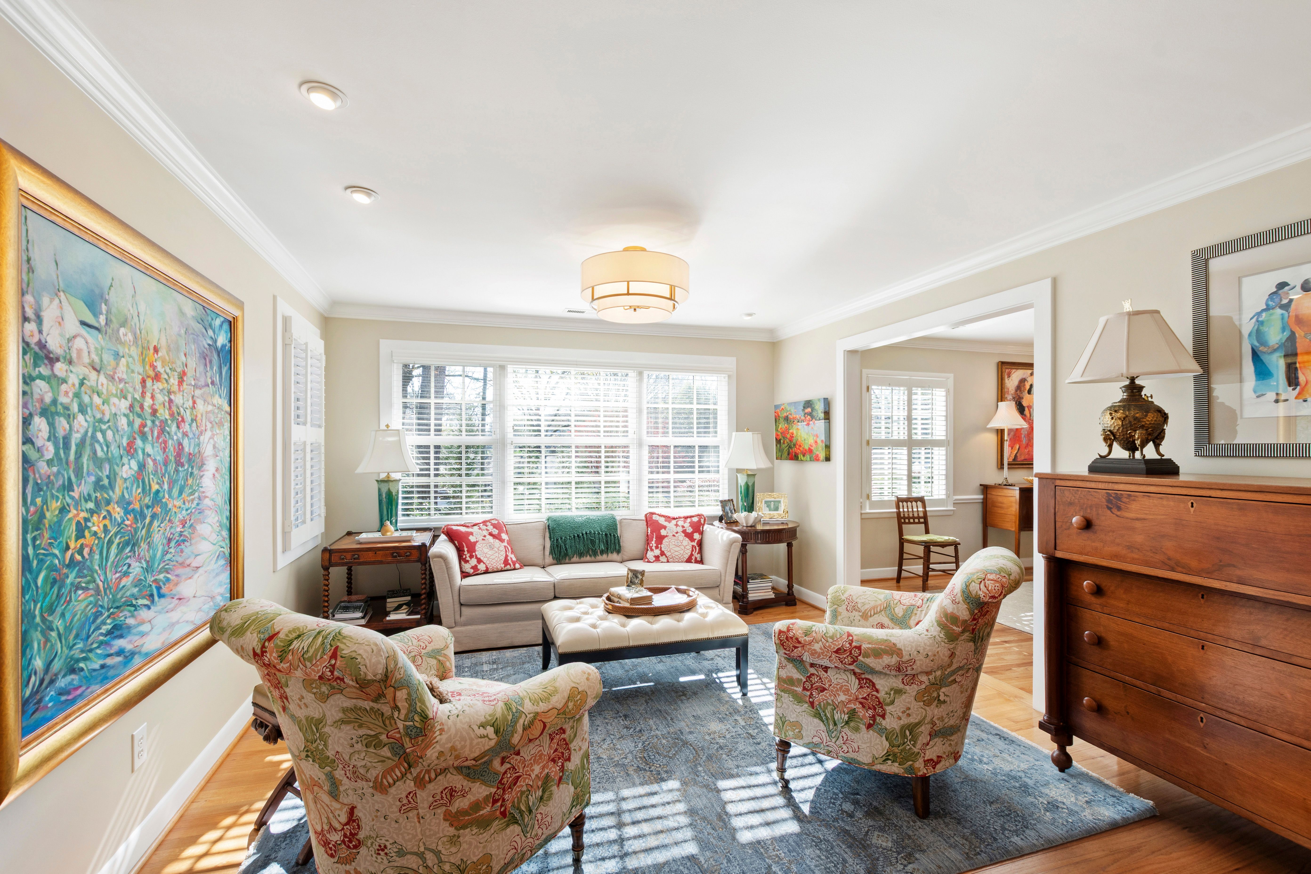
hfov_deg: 100.4
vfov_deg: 77.3
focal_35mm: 15
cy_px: 437
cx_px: 656
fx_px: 546
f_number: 8
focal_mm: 10
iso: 100
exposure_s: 1/5
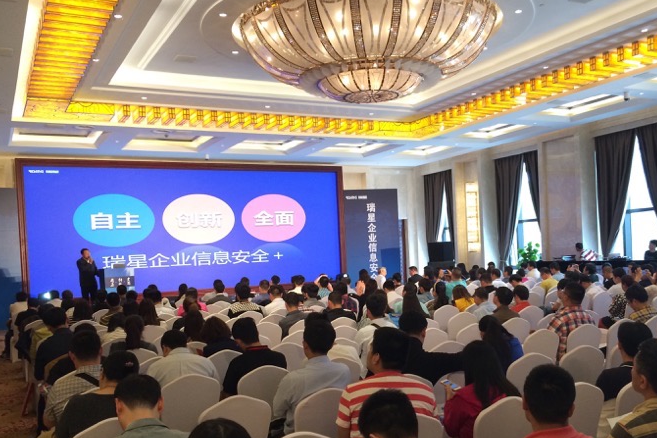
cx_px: 372
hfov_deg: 50.6
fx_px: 693
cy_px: 268
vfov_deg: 34.9
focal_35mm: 38
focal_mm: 4.12
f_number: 2.2
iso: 64
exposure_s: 1/30
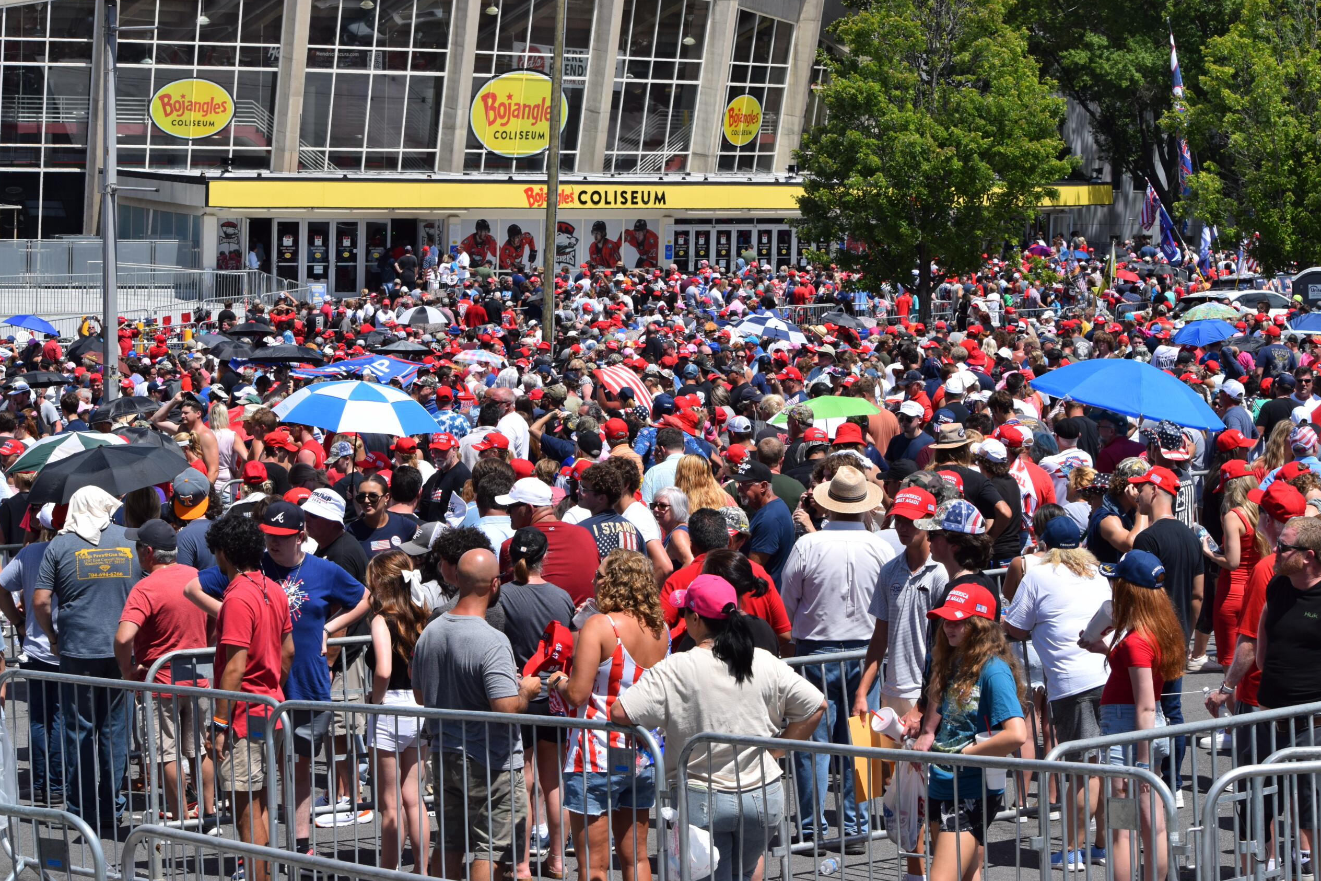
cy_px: 439
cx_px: 656
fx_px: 3064
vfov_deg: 16.4
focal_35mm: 84
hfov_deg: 24.3
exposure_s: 1/500
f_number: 11
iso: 200
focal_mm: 55
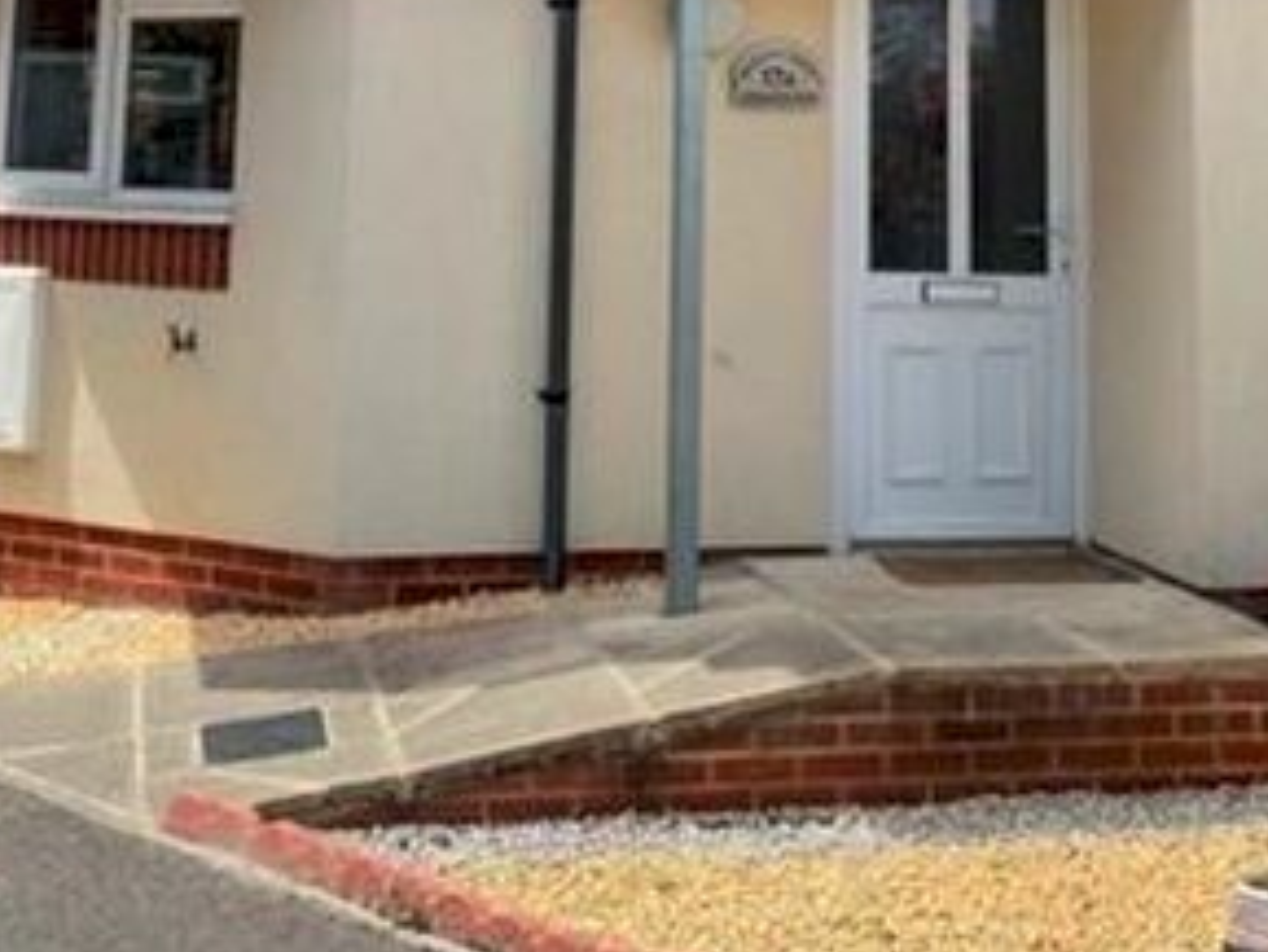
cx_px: 636
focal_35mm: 63
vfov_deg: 21.8
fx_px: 2309
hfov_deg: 30.7
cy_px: -160
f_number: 1.6
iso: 32
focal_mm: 4.2
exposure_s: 1/1984
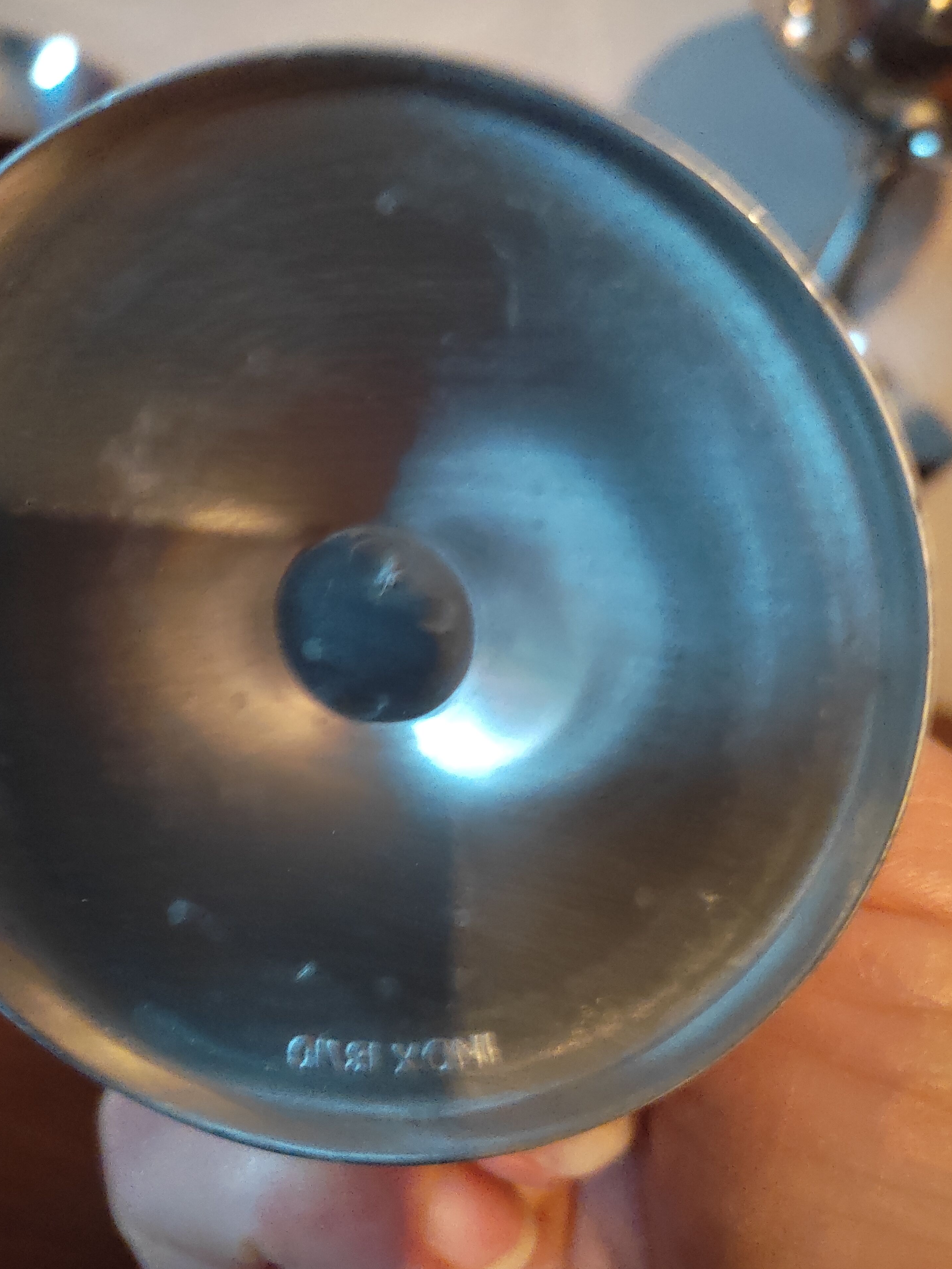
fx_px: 990
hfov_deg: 51.4
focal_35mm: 27
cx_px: 480
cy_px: 635
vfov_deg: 65.3
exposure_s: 1/17
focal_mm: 4.74
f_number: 1.79
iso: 3716
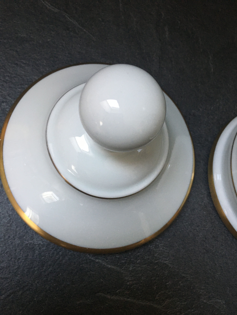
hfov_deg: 48.2
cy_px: 158
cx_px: 118
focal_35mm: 29
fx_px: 265
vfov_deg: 61.7
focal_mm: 4.15
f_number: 2.2
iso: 200
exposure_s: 1/20
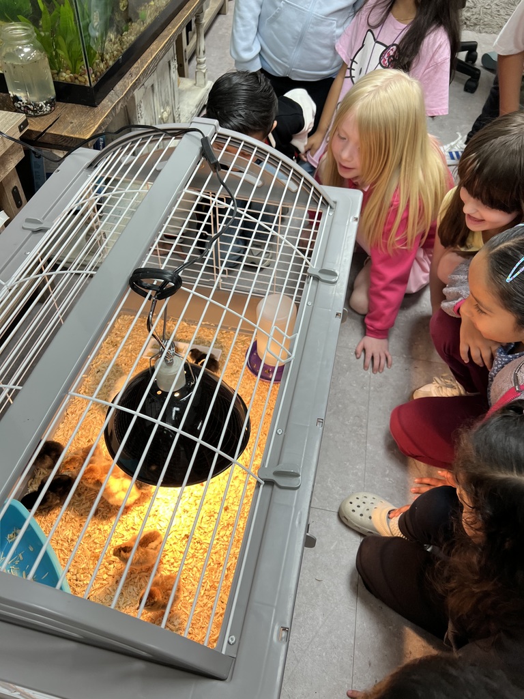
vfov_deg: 67.3
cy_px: 350
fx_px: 525
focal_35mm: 26
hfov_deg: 53.1
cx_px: 262
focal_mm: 5.7
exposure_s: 1/60
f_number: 1.5
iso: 80
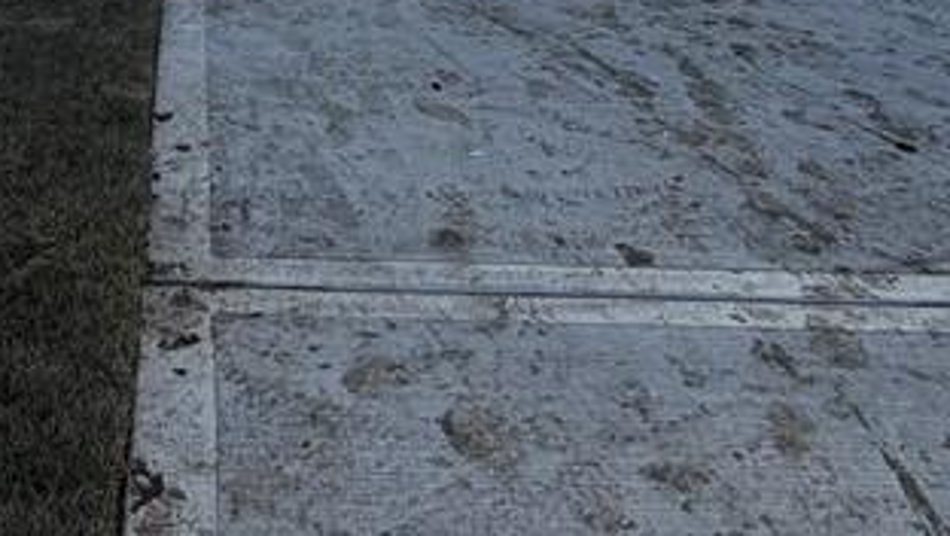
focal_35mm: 50
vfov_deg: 19.7
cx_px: 225
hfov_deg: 40.0
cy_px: -338
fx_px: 1260
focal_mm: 2.22
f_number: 2.2
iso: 25
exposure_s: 1/1068
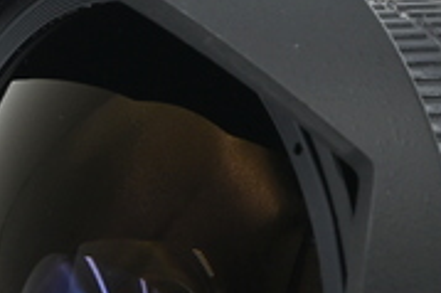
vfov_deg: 3.3
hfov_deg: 4.9
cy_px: 55
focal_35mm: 420
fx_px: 5140
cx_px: 345
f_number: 10
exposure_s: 1/80
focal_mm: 50
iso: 200
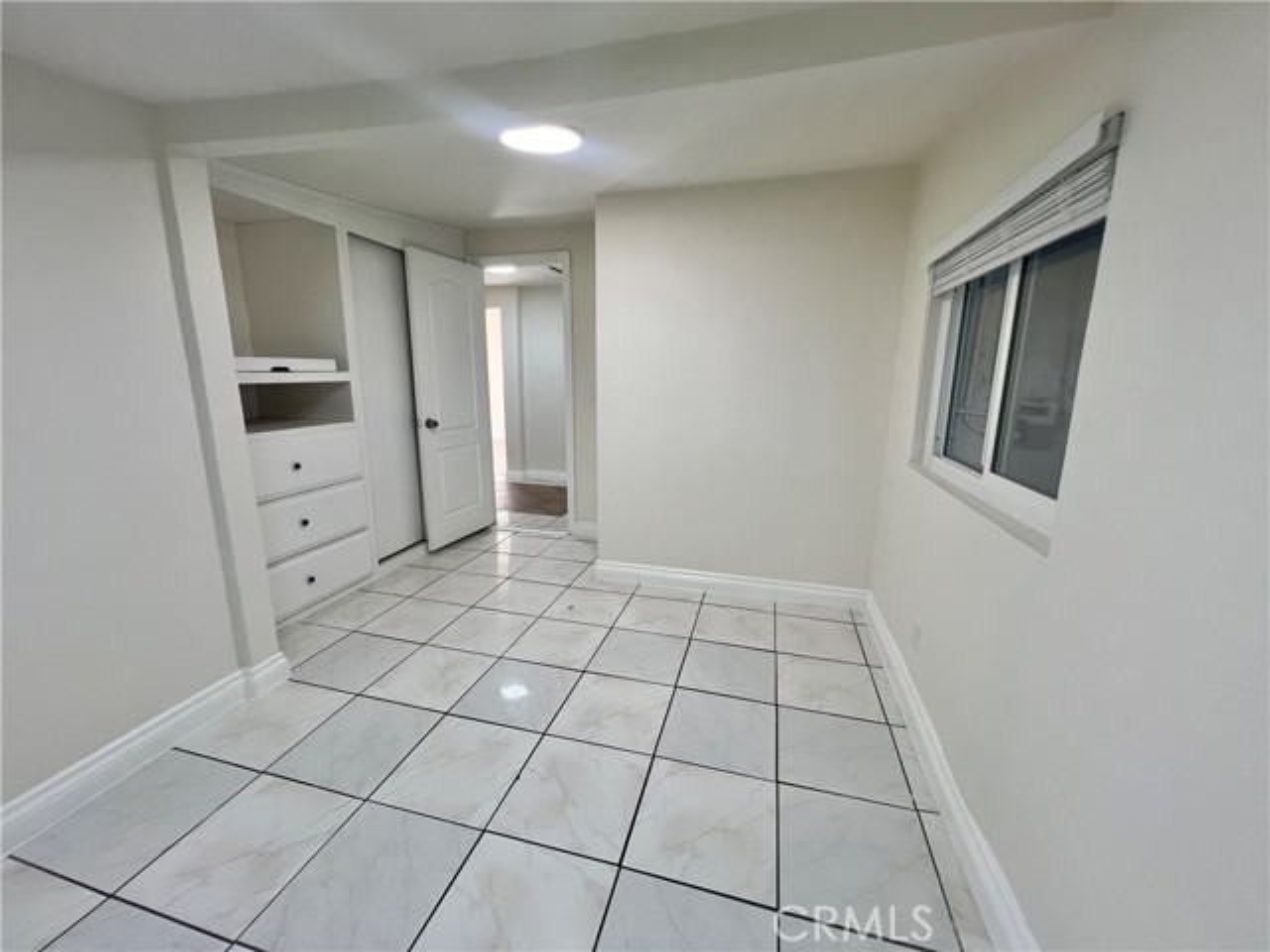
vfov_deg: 89.9
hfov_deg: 106.2
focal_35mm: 13
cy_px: 476
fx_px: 477
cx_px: 635
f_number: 1.8
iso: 50
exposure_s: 1/120
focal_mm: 1.57
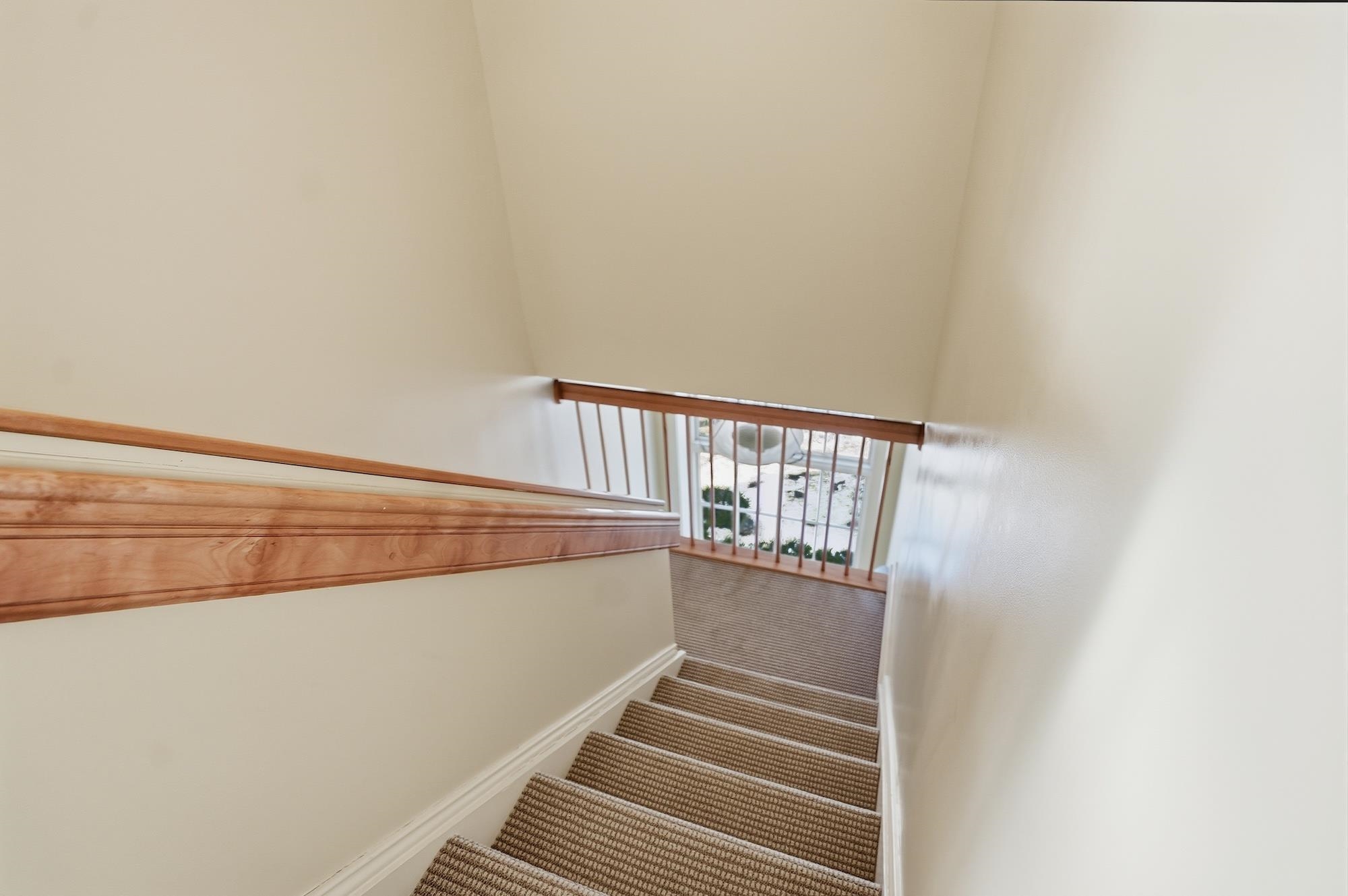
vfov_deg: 73.6
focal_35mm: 16
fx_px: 598
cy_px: 448
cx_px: 674
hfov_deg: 96.8
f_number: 4
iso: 400
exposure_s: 1/4000
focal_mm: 16
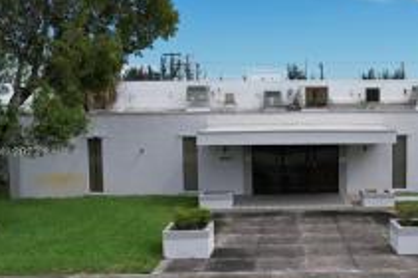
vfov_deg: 28.5
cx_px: 307
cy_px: 153
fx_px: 545
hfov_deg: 40.9
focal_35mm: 47
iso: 140
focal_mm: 8.38
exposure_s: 1/2500
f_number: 2.8
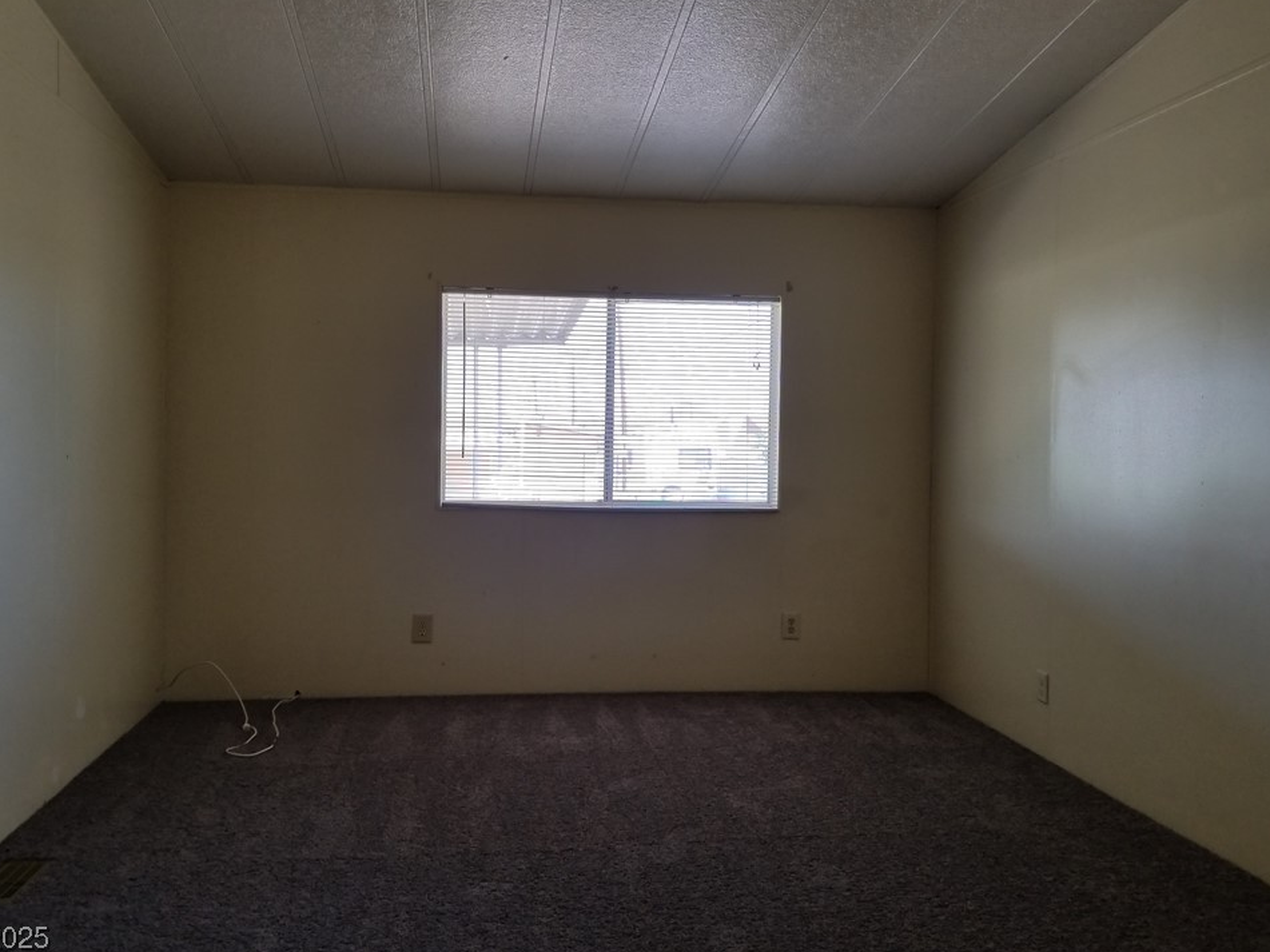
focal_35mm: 28
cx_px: 598
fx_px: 1027
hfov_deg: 63.4
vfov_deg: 49.7
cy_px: 455
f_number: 1.7
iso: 50
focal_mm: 4.25
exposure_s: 1/266
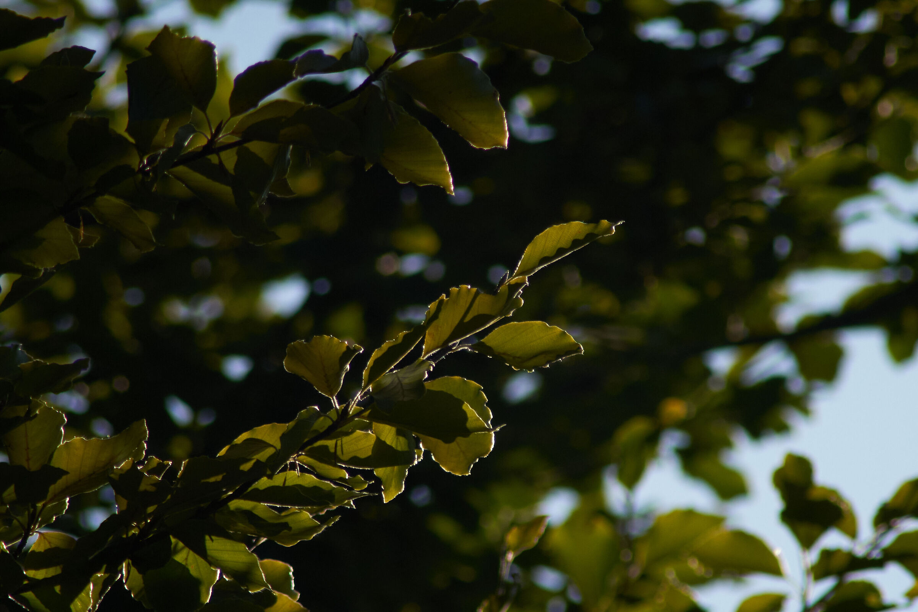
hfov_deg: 2.3
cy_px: 306
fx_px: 22948
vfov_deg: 1.5
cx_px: 459
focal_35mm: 900
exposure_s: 1/2500
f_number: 11
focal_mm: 600
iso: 1000
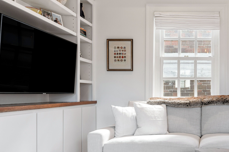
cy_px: 91
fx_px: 222
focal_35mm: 35
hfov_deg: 48.5
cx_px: 207
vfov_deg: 37.7
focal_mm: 17
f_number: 8
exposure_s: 1/15
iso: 400
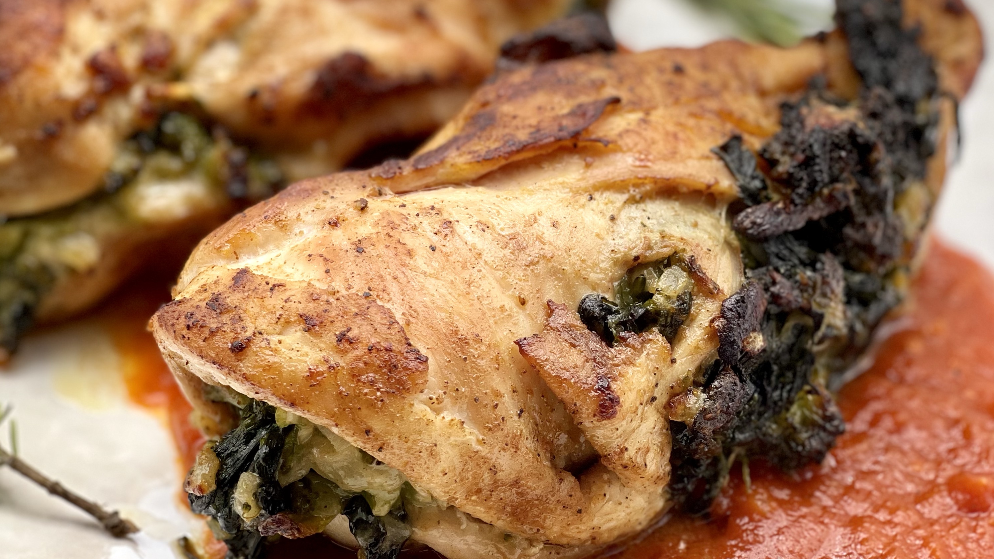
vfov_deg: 12.8
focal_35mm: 94
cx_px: 500
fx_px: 2477
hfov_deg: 22.7
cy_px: 69
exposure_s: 1/120
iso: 25
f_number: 2.2
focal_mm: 7.5
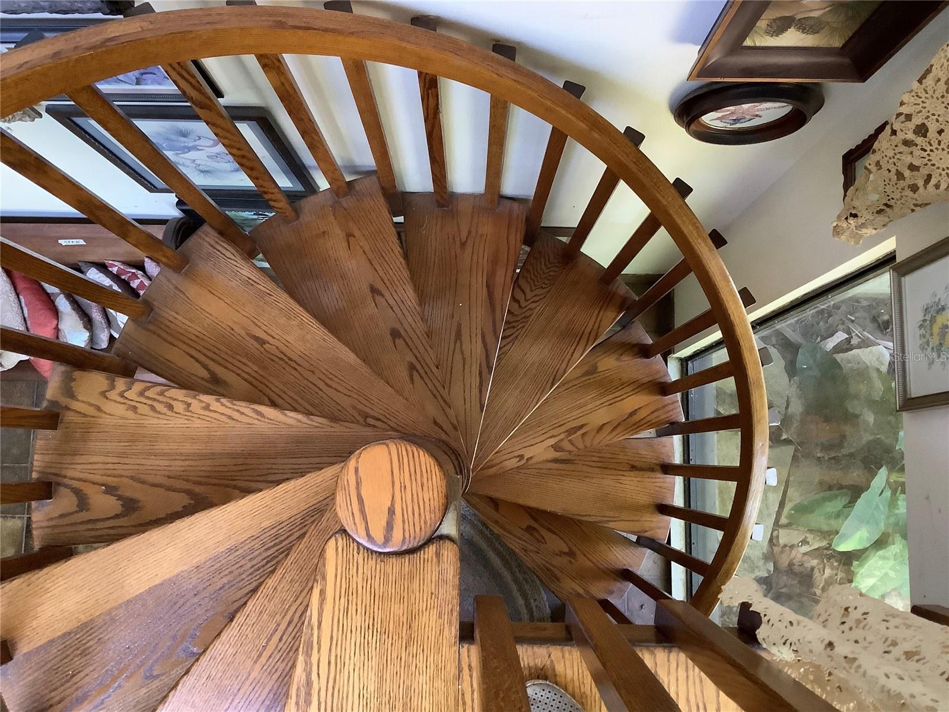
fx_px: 850
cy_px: 356
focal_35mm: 31
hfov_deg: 58.4
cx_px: 474
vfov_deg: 45.4
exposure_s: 1/30
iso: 400
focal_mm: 3.3
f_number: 2.4
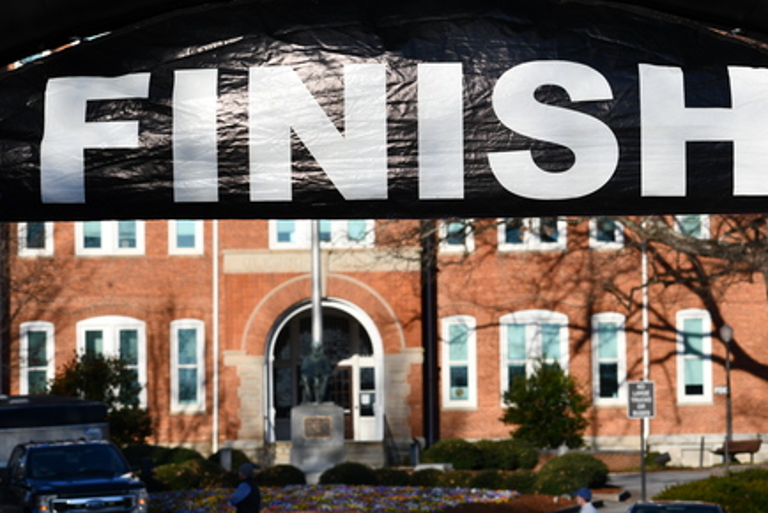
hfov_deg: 10.8
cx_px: 416
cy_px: 280
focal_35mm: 190
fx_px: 4056
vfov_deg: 7.2
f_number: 9
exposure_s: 1/320
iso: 100
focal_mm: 100
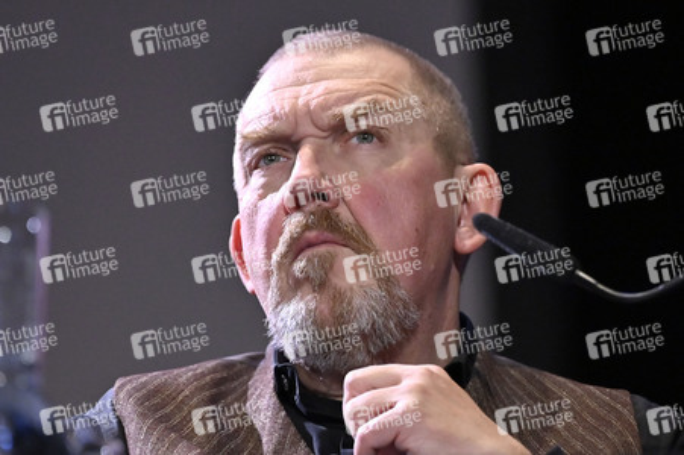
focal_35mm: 200
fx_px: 3797
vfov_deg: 6.9
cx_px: 342
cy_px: 228
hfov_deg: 10.3
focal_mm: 200
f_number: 2.8
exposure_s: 1/320
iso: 2500
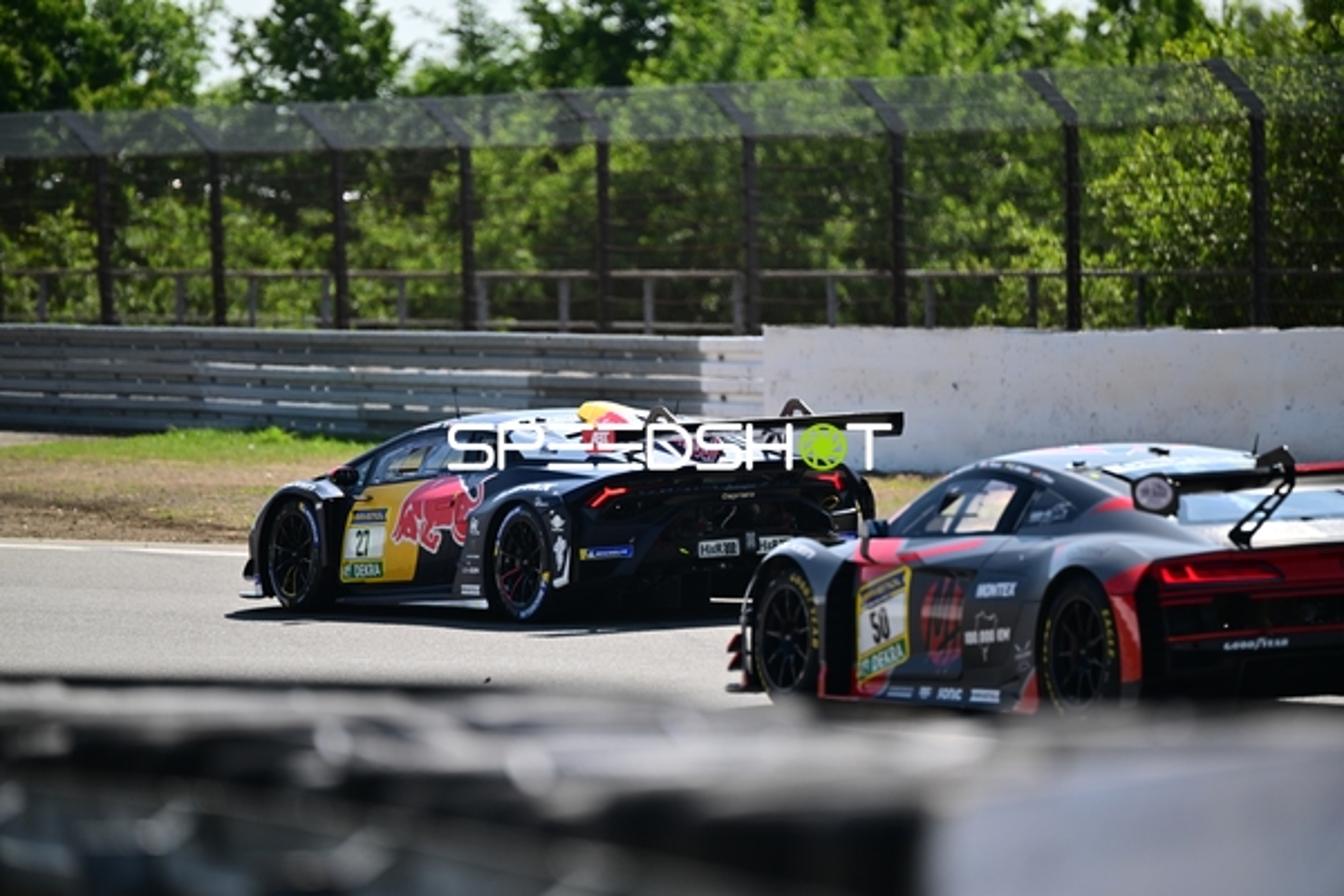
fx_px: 11199
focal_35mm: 300
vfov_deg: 4.6
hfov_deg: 6.9
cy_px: 448
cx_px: 672
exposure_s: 1/5000
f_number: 2.8
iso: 320
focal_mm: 300
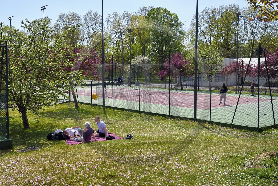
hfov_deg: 50.7
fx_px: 293
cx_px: 139
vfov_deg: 35.1
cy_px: 93
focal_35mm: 38
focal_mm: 38
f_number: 11
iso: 200
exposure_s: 1/320
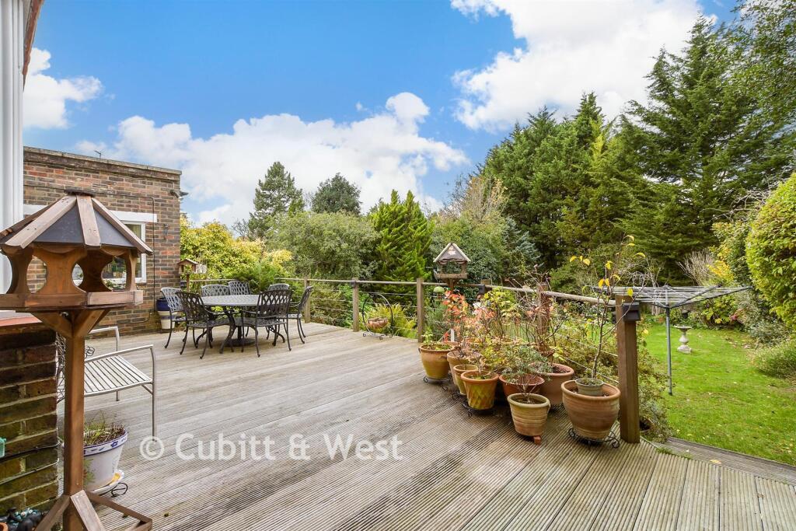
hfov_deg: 100.4
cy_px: 266
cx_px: 398
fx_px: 332
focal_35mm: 15
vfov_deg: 77.3
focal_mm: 10
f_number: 8
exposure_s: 1/30
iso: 160
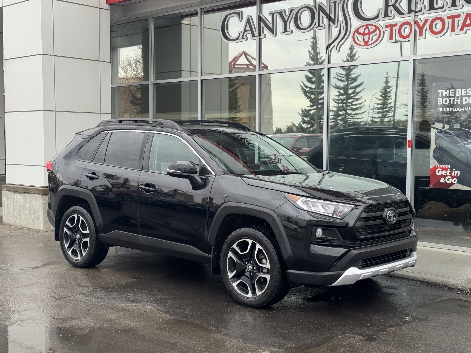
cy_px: 176
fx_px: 653
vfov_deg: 30.3
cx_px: 236
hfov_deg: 39.7
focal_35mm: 48
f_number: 1.78
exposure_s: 1/315
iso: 64
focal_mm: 6.76
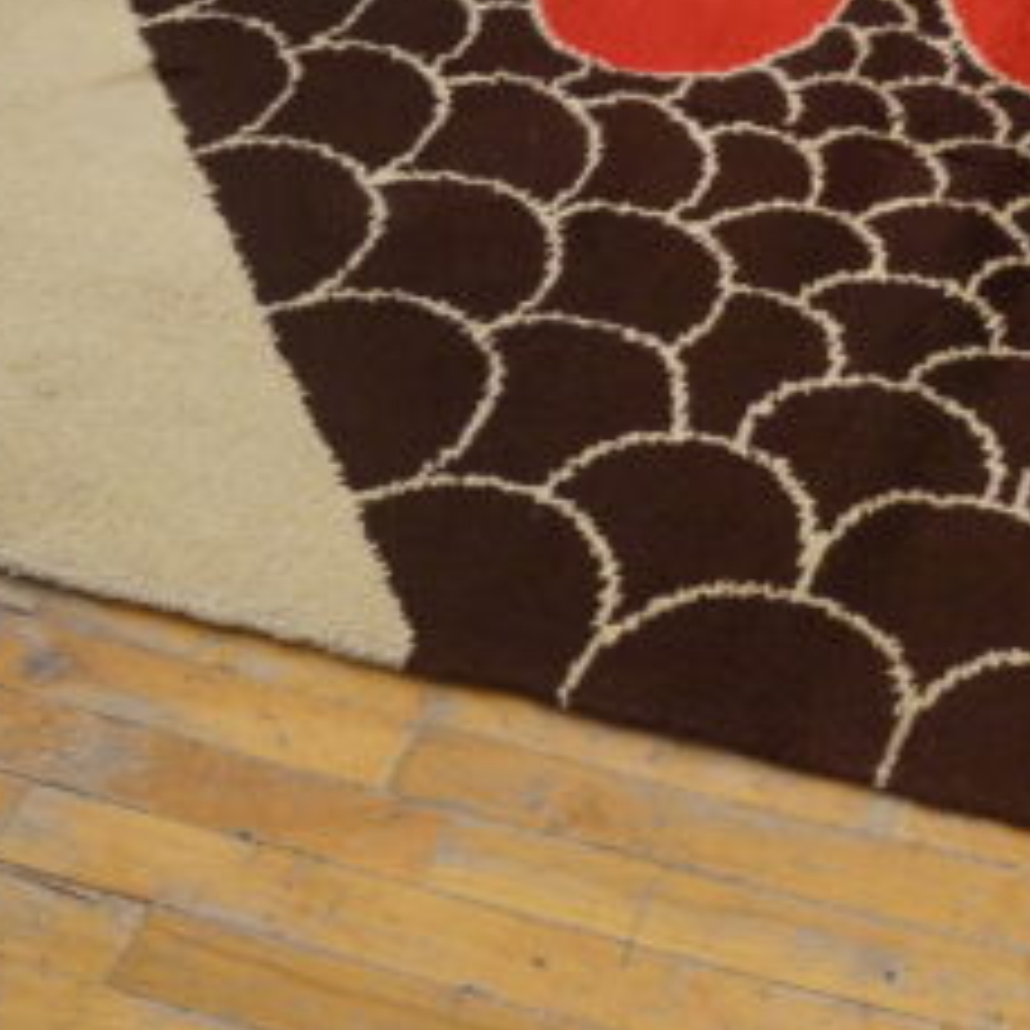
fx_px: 2020
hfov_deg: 26.8
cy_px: 142
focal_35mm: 60
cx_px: 1066
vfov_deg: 27.8
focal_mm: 18
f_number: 4
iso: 2000
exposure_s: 1/160
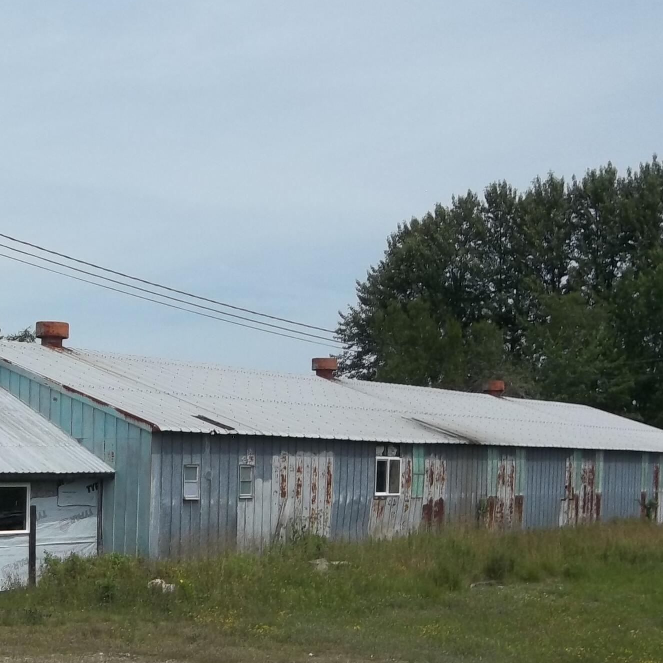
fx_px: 1170
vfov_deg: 31.0
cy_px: 508
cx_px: 110
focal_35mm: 54
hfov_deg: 30.7
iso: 80
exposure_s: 1/320
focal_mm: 4.9
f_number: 8.9
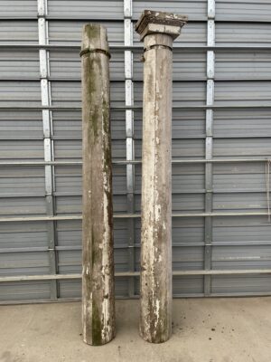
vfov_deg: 67.3
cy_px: 181
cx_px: 136
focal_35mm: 26
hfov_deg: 53.1
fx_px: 271
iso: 32
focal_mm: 4.2
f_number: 1.6
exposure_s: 1/121
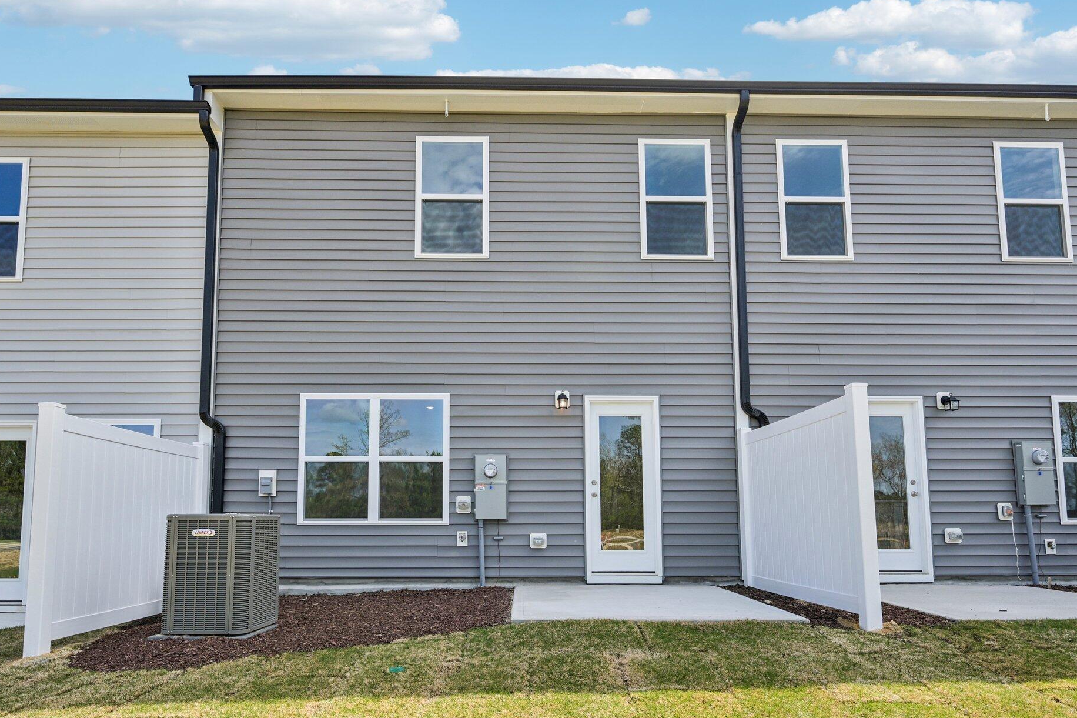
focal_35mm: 19
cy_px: 341
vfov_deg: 64.5
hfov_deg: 86.6
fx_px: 568
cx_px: 481
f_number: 8
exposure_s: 1/250
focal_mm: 17
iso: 100
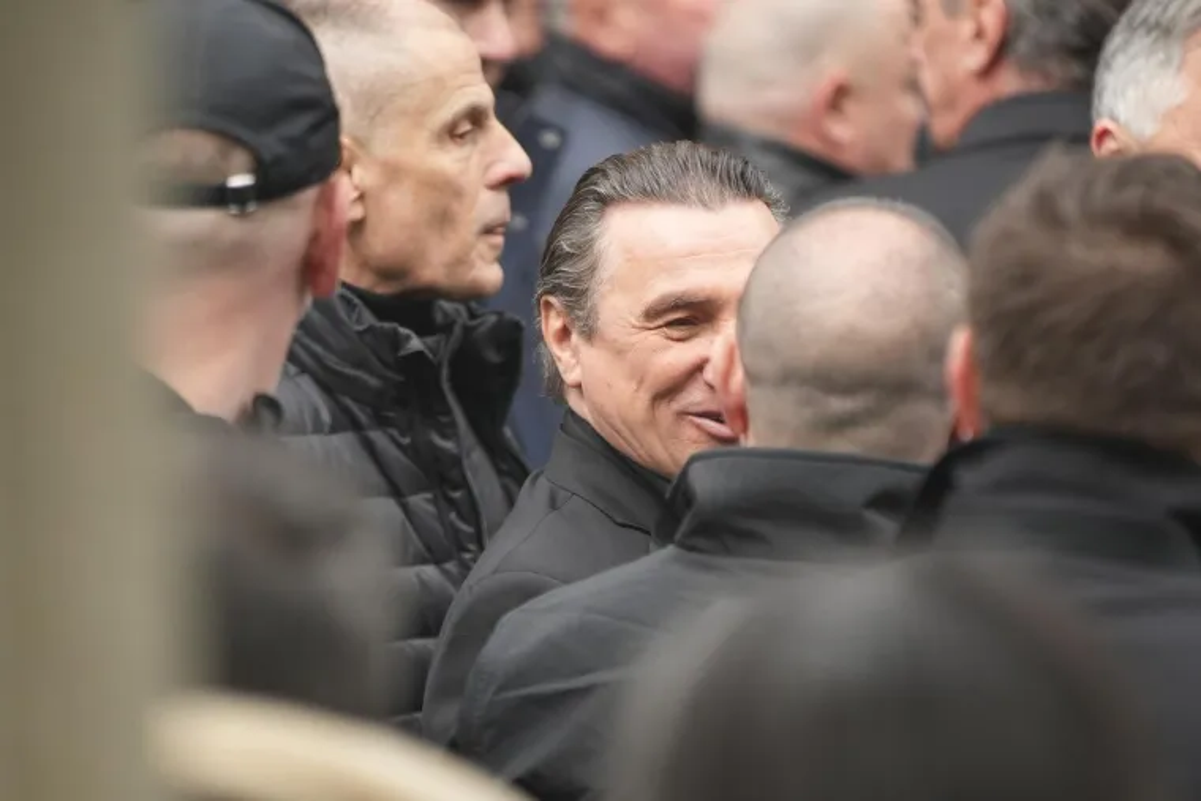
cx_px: 600
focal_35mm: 300
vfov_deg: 4.6
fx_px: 10010
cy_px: 400
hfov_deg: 6.9
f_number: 2.8
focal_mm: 200
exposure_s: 1/2500
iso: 1000
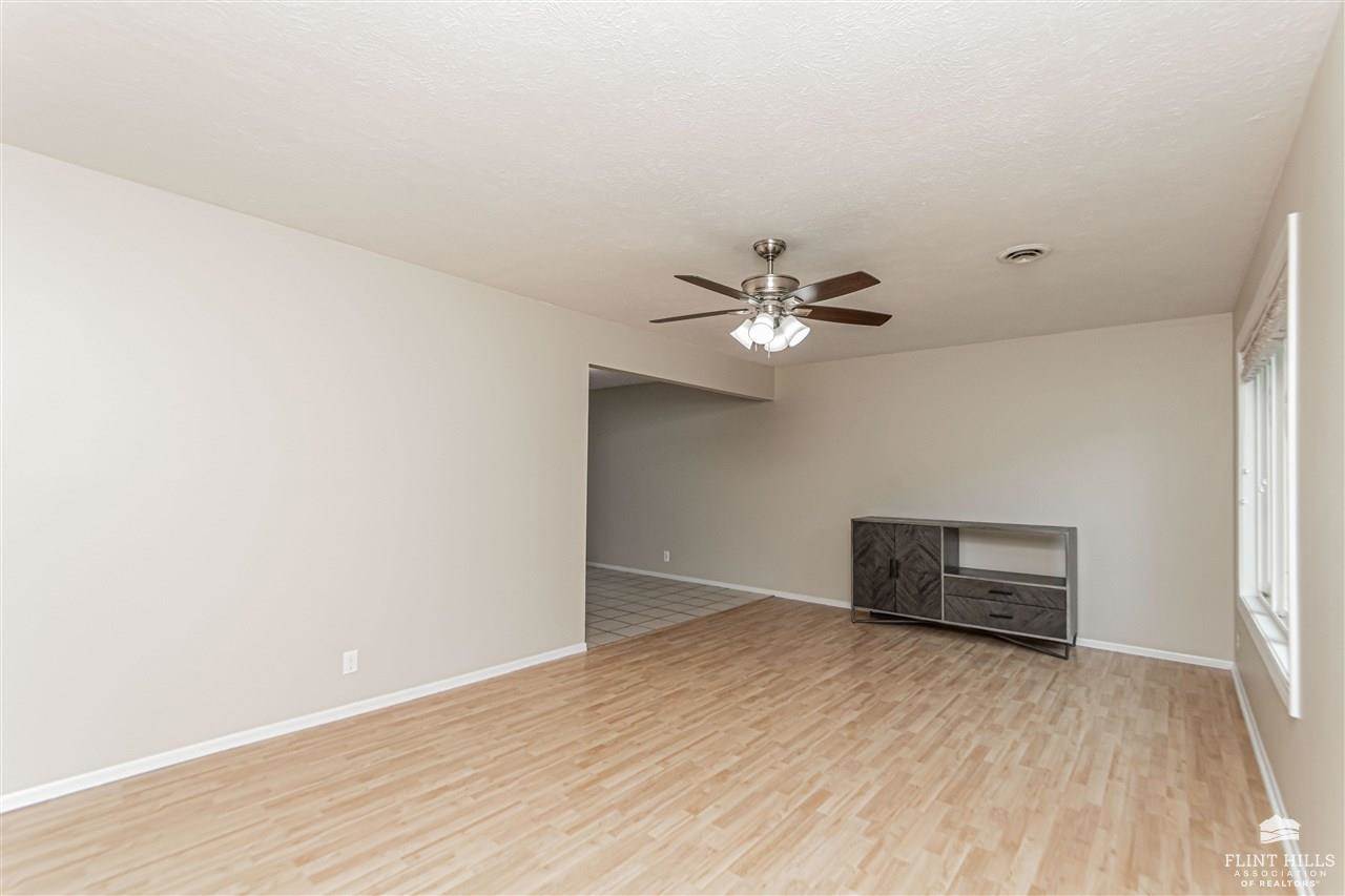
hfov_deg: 100.4
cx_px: 672
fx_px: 560
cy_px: 448
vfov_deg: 77.3
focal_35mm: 15
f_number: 11
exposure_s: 1/60
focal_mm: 10
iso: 640
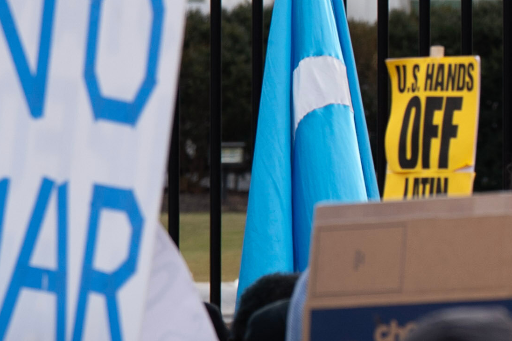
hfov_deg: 3.2
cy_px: -357
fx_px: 9001
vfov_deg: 2.2
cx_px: 1121
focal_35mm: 633
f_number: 4
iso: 100
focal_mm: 119
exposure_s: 1/400
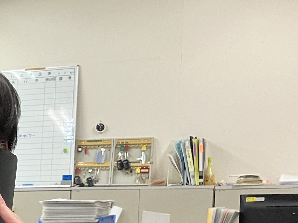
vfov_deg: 15.2
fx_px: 792
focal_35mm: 92
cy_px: 297
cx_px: -167
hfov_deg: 18.5
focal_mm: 3.99
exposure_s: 1/50
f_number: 1.8
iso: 80
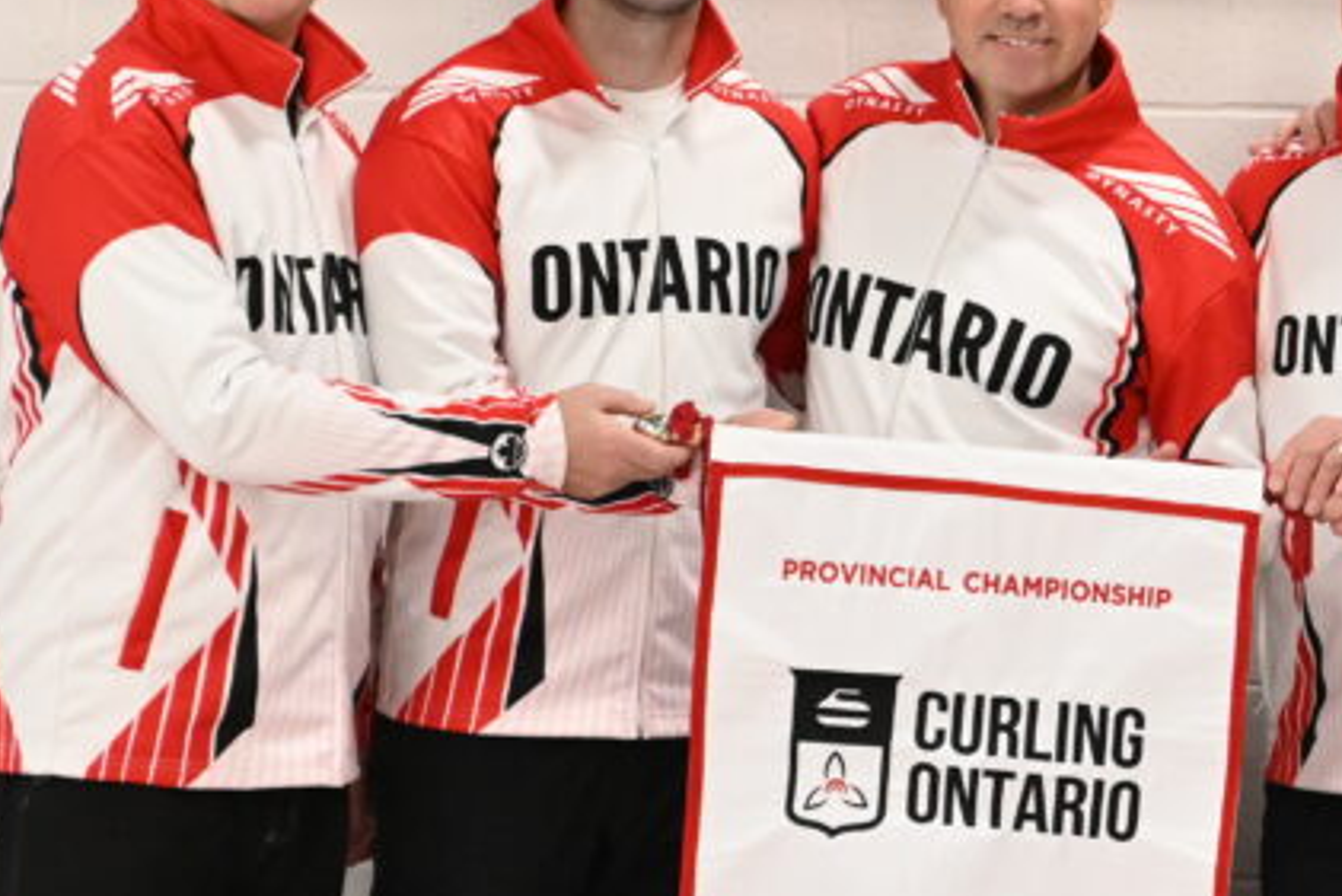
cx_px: 1049
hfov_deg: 12.5
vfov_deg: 8.4
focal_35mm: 164
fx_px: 6123
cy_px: 502
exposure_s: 1/125
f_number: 6.3
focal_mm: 45
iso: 4000
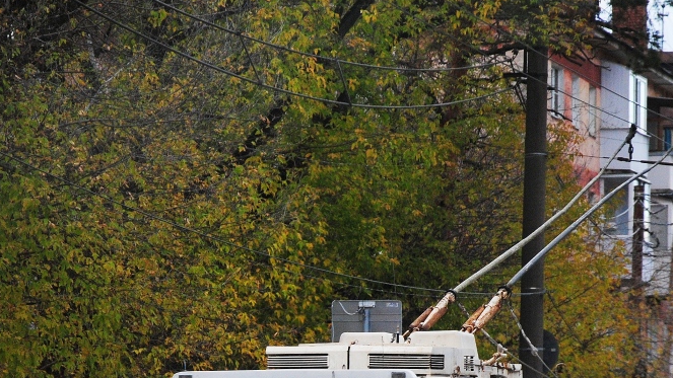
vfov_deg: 4.6
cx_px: 285
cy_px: 392
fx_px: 4676
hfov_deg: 8.2
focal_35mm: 262
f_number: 5.6
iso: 400
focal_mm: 92
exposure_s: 1/320
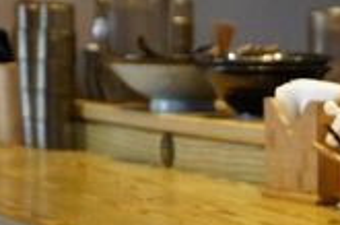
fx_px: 1337
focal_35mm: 142
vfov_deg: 9.3
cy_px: 361
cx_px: 302
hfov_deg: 14.4
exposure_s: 1/60
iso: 2000
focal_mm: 26
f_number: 4
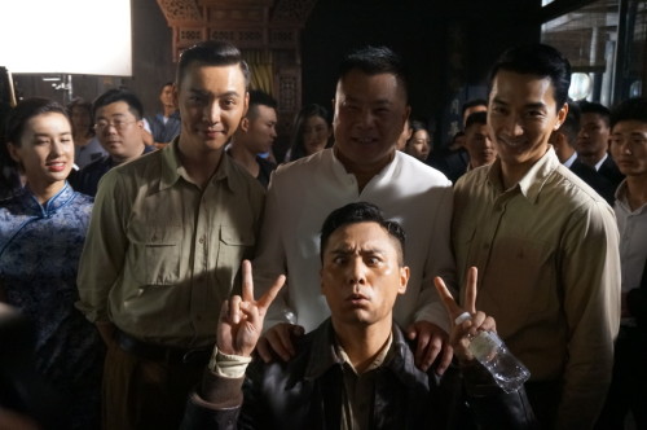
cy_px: 215
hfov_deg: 55.2
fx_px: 619
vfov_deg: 38.3
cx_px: 324
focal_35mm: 34
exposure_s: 1/80
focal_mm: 23
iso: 3200
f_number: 4
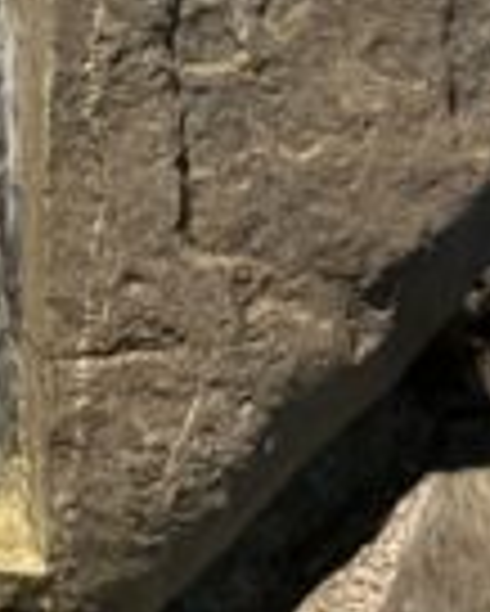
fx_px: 3187
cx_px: -391
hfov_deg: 8.5
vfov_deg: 10.7
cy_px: -176
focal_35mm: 176
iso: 1600
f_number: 1.78
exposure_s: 1/20
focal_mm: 6.76
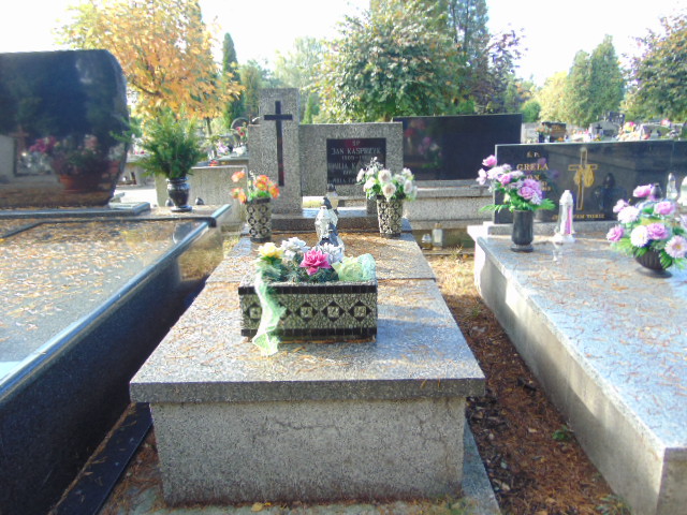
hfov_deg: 69.4
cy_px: 258
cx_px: 344
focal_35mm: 25
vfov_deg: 54.9
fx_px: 496
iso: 80
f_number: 3
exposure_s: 1/100
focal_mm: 4.5
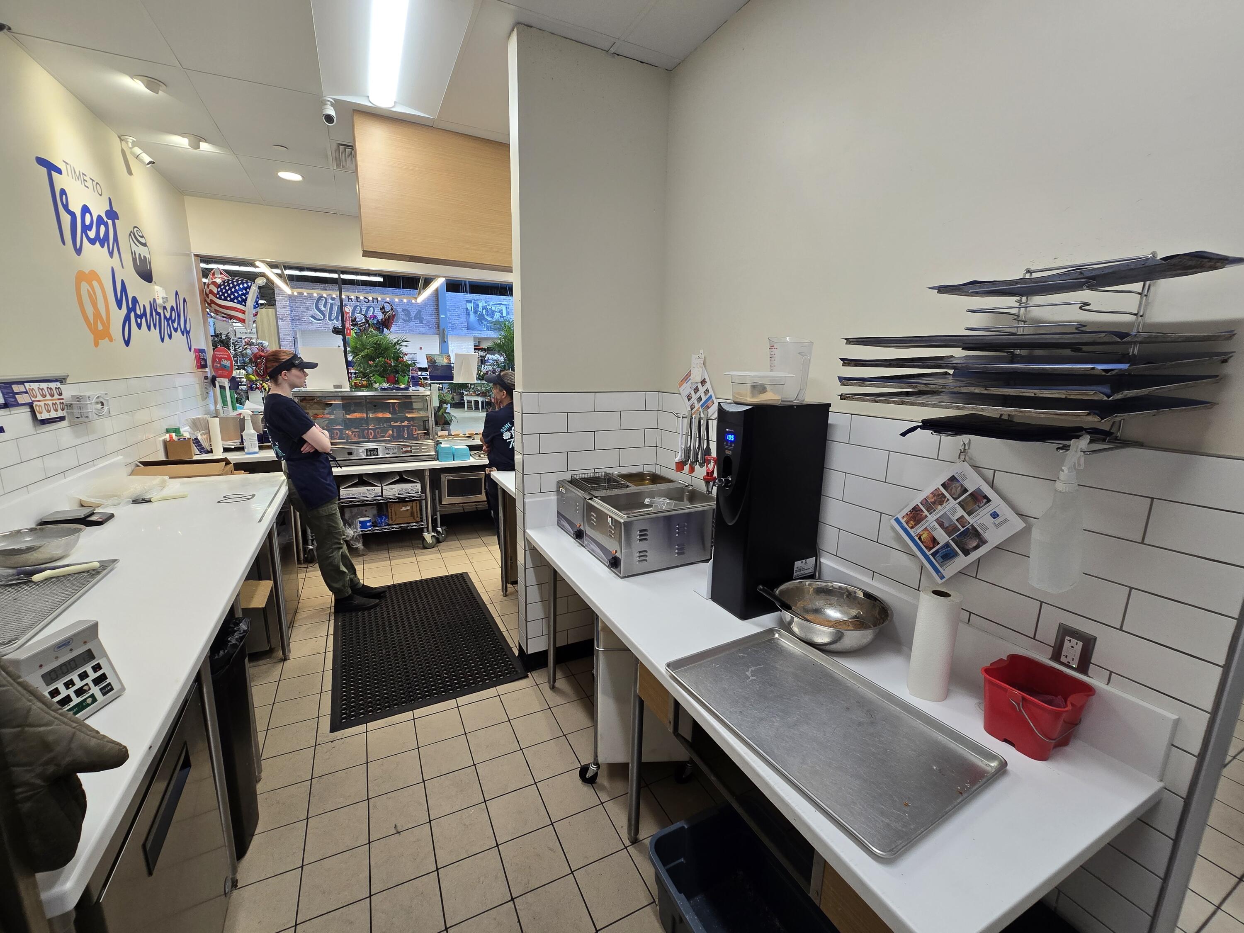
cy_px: 466
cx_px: 622
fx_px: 467
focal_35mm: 13
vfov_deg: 89.9
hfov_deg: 106.2
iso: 125
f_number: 2.2
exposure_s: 1/60
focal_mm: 2.2
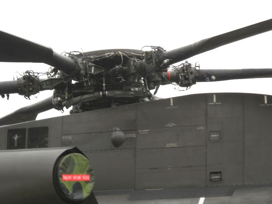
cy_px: 102
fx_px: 1139
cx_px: 136
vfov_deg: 10.2
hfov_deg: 13.6
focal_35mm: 145
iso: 80
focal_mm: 24.03
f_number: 6.7
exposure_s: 1/60
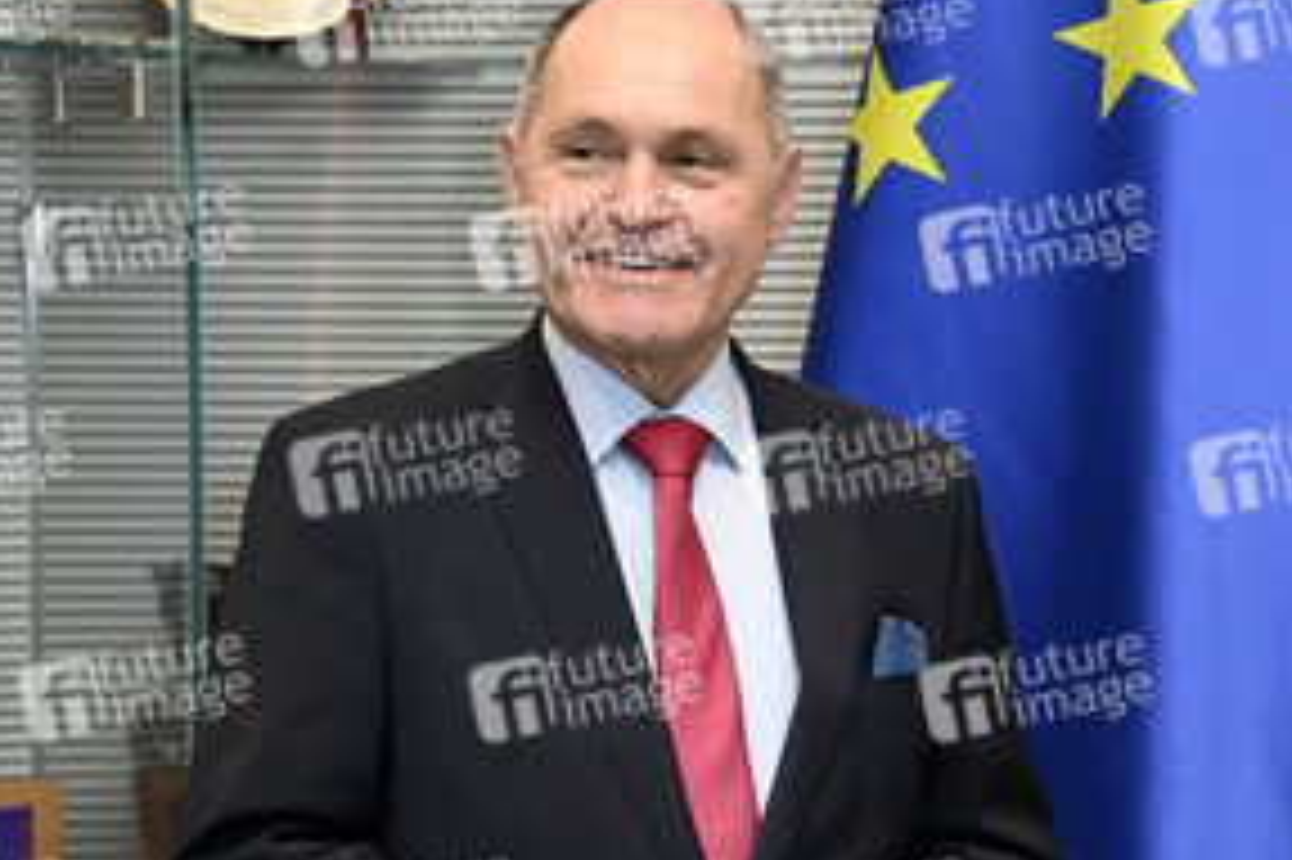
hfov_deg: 13.1
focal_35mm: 157
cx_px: 916
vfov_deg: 8.7
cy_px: 576
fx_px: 5631
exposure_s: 1/250
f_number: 5.6
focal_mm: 100
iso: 6400
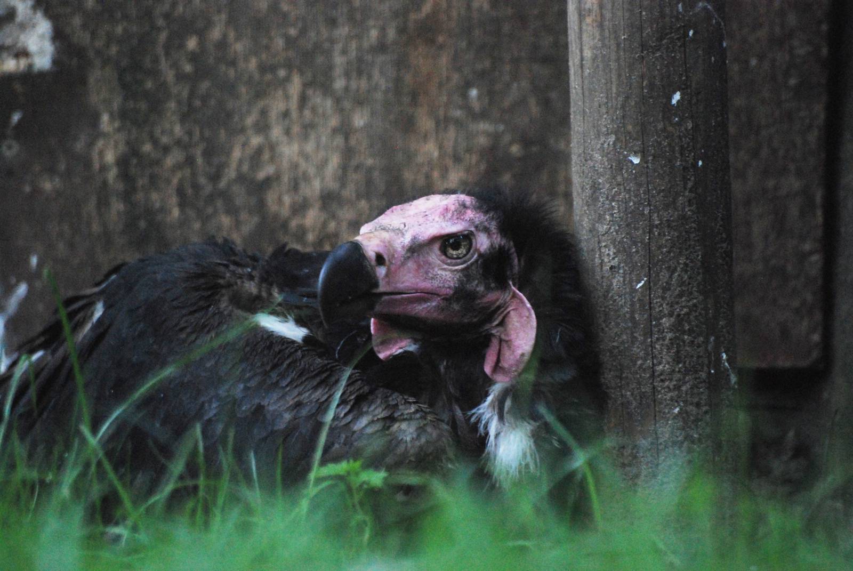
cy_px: 286
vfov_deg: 3.1
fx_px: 10675
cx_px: 426
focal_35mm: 450
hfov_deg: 4.6
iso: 1600
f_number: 5.6
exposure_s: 1/160
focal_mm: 300
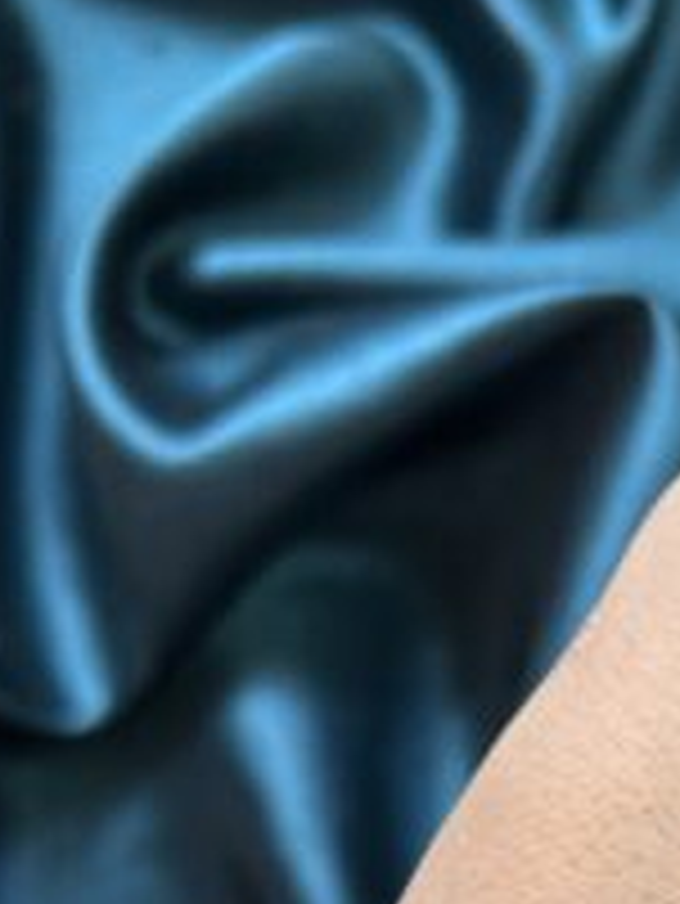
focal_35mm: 74
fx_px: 1936
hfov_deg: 19.5
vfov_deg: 23.9
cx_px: 617
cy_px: 1095
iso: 100
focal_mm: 5.7
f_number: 1.5
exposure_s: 1/50
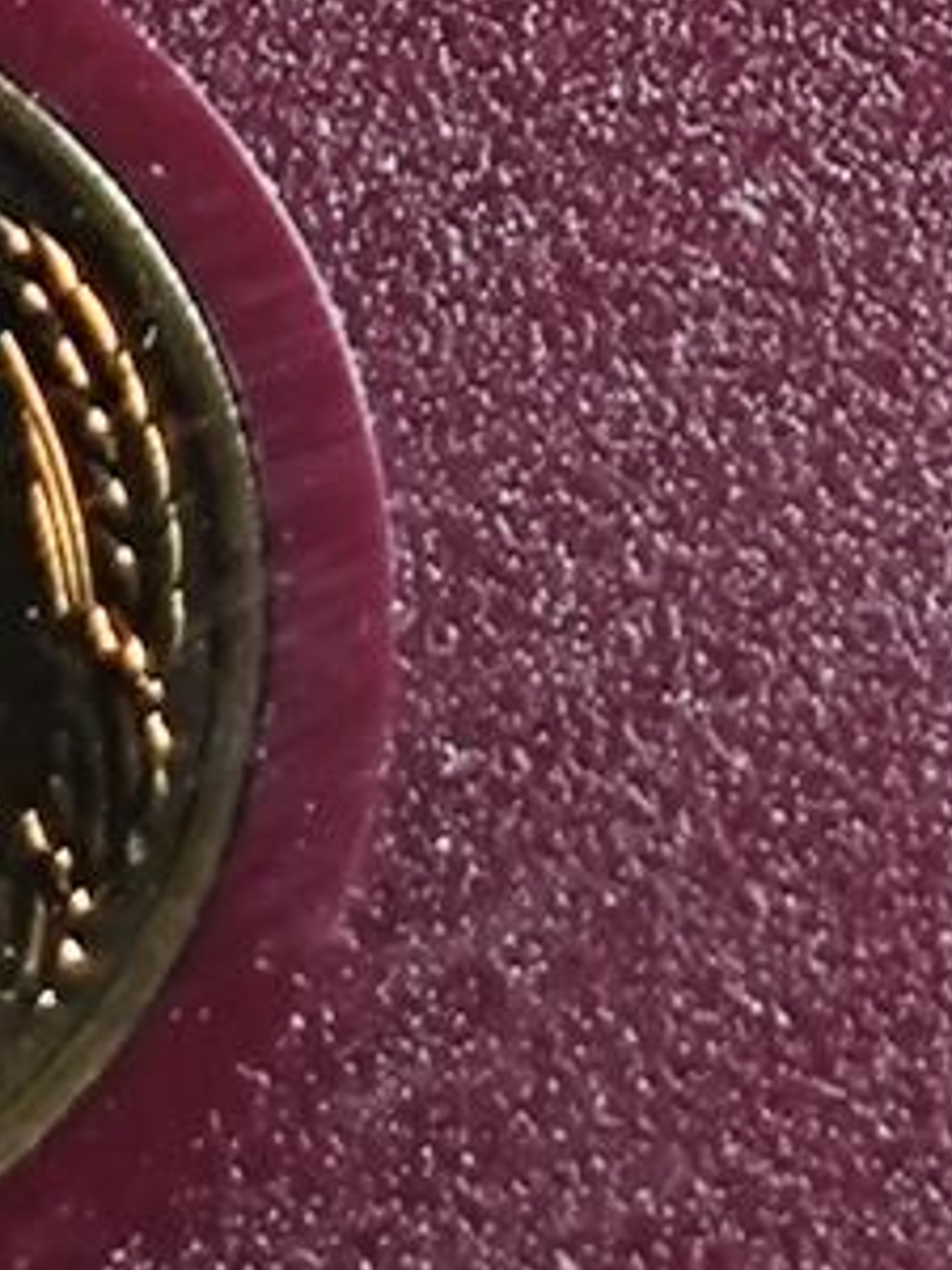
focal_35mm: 366
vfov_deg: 5.3
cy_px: -872
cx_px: 960
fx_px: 13421
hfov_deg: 4.1
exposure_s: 1/70
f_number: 1.6
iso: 80
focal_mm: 5.84
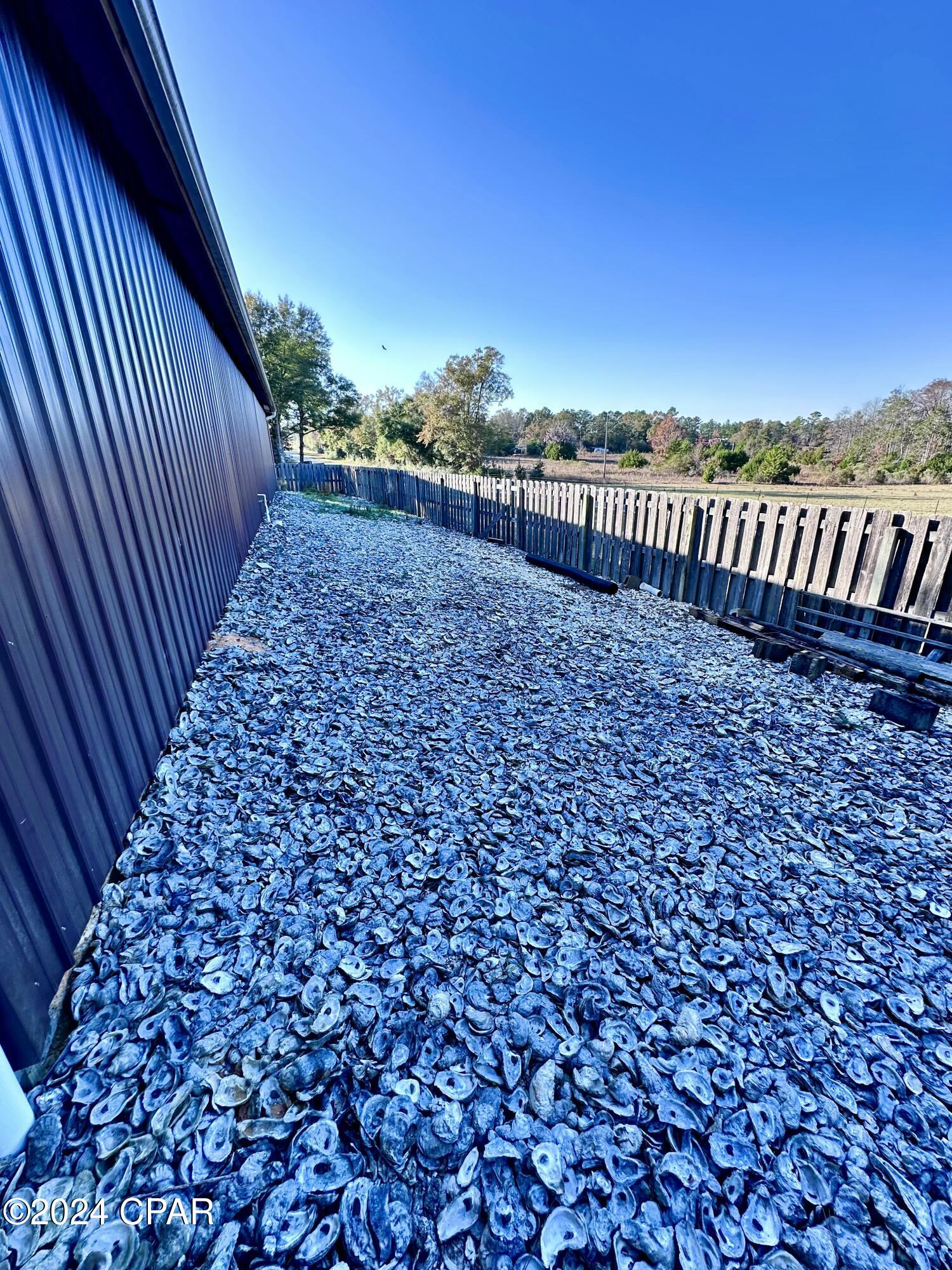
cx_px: 476
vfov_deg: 102.1
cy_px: 635
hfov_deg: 85.7
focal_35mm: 14
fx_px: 513
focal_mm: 2.22
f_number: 2.2
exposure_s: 1/290
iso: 40
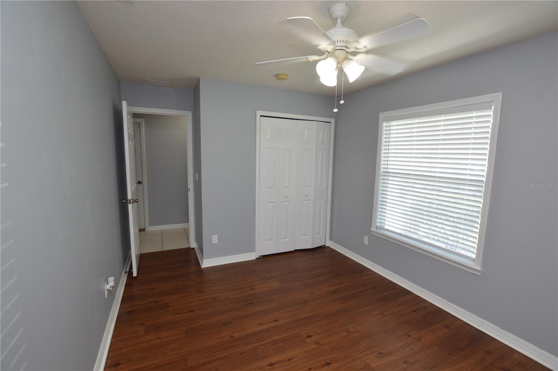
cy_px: 186
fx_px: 232
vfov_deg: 77.2
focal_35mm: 15
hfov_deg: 100.5
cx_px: 279
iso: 400
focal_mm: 10
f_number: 4.5
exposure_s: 1/80
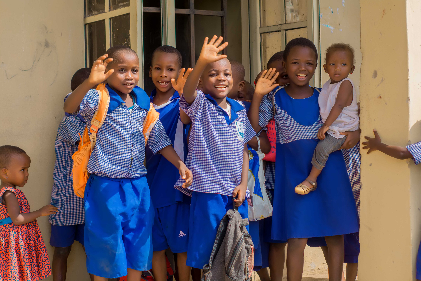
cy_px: 140
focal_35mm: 75
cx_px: 210
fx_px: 877
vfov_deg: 18.2
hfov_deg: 27.0
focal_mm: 50
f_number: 3.5
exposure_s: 1/400
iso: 100
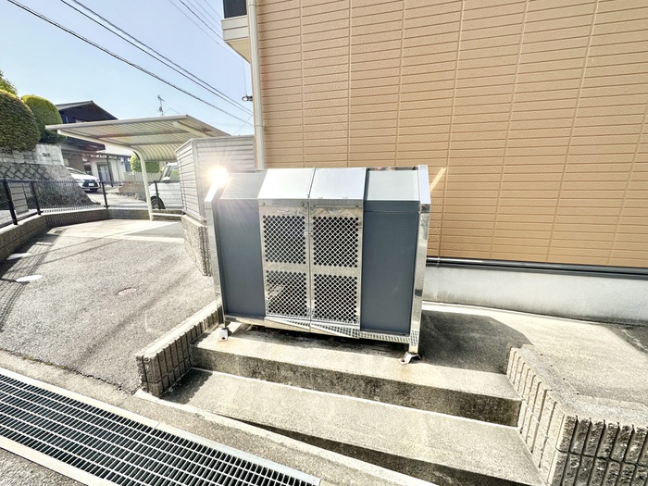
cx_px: 324
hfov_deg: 102.1
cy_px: 243
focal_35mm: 14
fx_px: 262
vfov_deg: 85.7
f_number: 2.2
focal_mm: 2.22
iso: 50
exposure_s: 1/1114
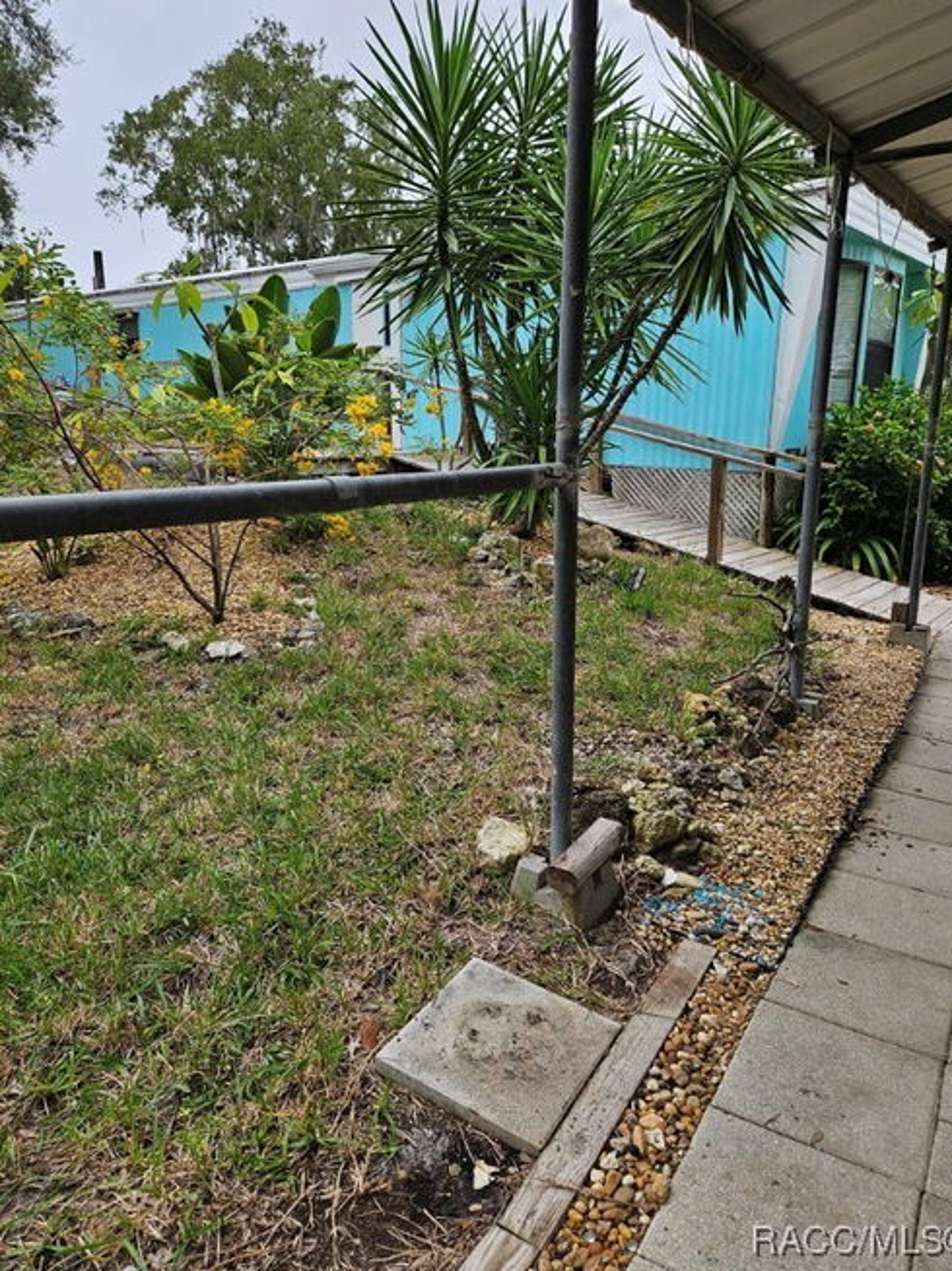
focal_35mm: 24
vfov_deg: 71.6
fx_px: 881
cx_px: 482
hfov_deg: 56.8
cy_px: 616
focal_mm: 5.4
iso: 25
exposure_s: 1/251
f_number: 1.8
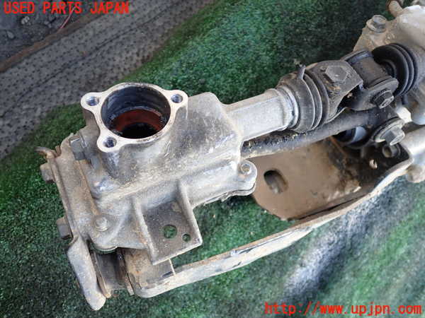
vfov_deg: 46.8
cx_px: 212
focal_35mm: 30
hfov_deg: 60.0
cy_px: 159
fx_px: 368
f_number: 2.3
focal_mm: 5.4
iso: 100
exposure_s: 1/80
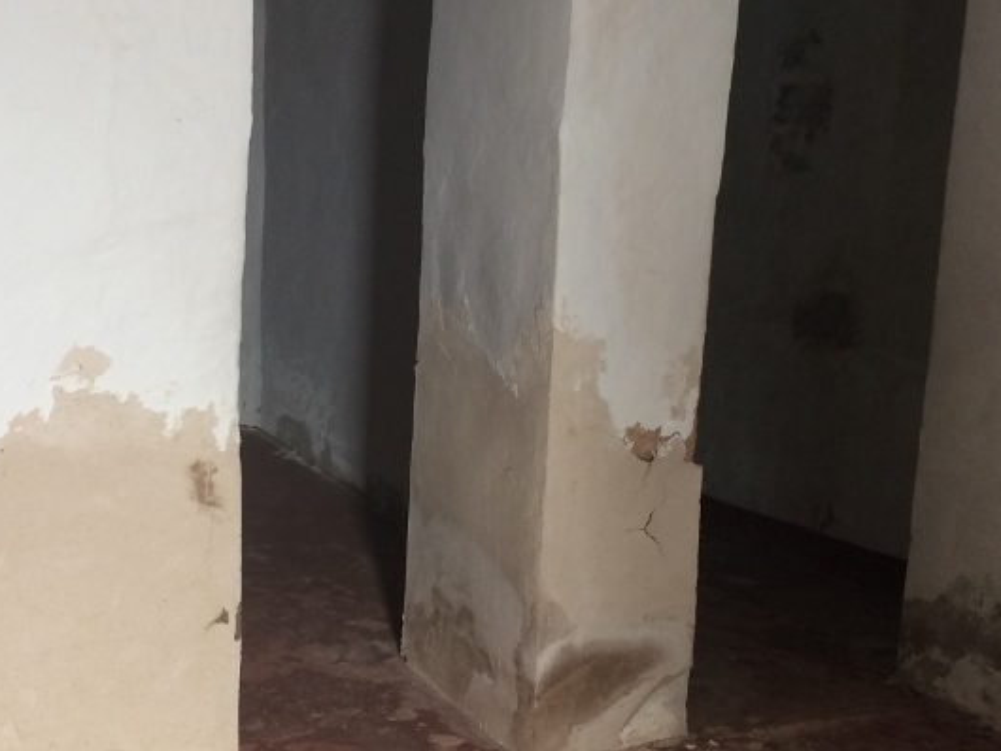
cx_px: 412
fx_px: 1620
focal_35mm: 56
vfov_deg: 26.1
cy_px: 391
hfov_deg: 34.2
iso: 100
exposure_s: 1/33
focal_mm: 4.15
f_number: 2.2
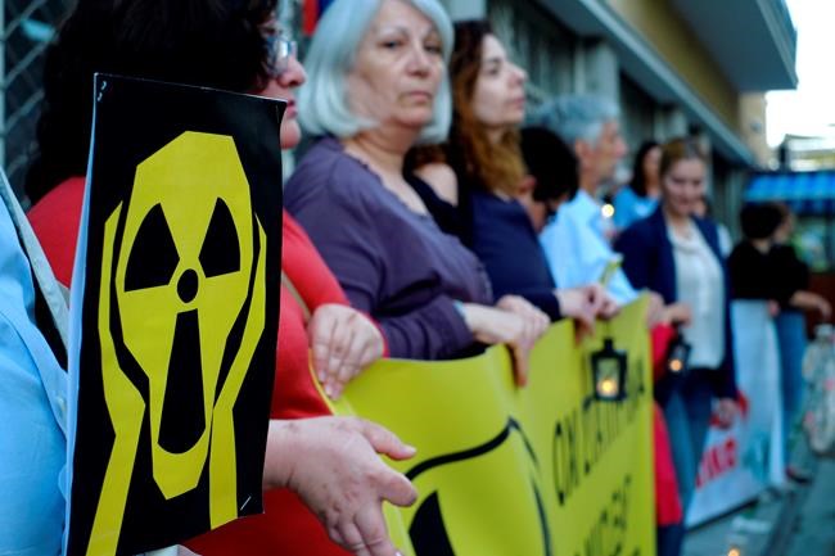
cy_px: 278
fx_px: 1229
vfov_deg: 25.5
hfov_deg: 37.5
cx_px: 418
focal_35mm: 53
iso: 1000
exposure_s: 1/60
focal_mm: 35
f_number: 4.5
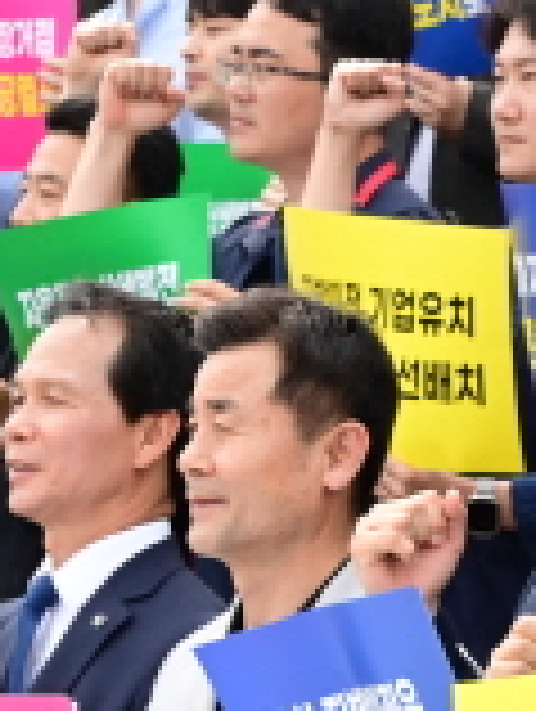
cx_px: 1324
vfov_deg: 4.8
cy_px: 562
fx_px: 8401
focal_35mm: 408
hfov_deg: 3.6
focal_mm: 112
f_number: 11
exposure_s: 1/320
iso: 1000
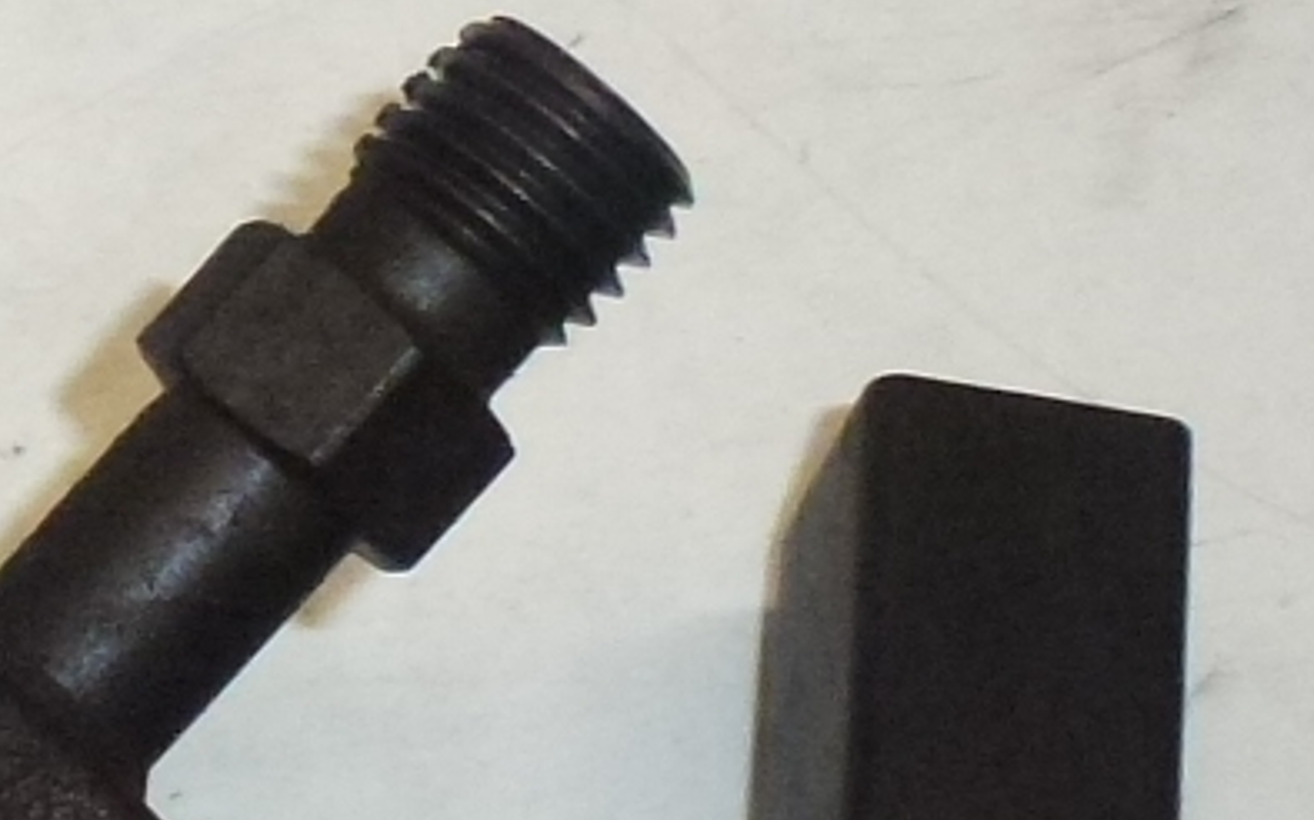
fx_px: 8091
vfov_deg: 5.7
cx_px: -1474
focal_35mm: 226
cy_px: 1320
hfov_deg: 8.7
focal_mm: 7.4
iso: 400
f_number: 3.9
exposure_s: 1/320
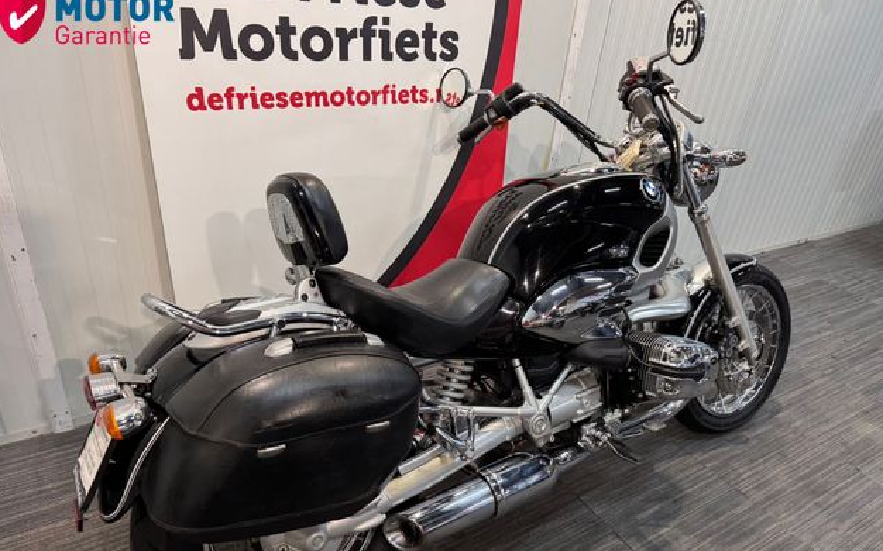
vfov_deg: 47.3
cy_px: 327
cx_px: 447
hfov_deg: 70.4
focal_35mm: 26
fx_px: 626
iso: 320
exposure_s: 1/50
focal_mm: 6.76
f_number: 1.78
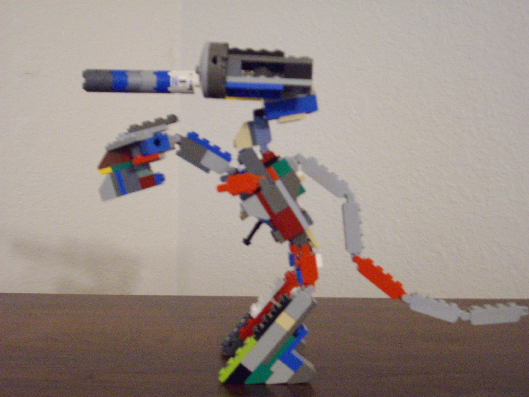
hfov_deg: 35.5
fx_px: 825
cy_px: 198
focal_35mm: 54
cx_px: 264
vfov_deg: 27.0
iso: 400
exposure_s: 1/10
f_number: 3.4
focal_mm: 9
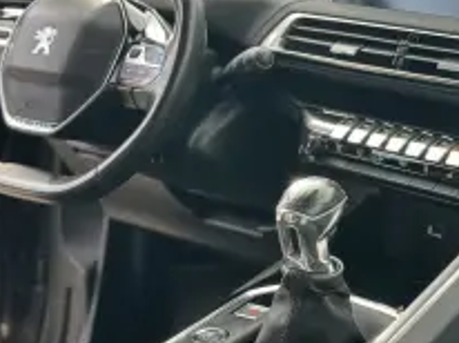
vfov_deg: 17.5
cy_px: 151
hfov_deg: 23.2
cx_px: 325
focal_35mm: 84
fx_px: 1113
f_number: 1.78
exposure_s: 1/311
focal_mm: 6.86
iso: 80
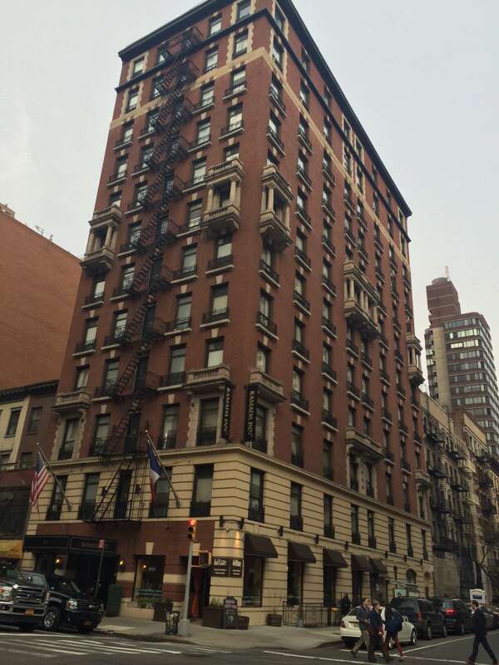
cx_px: 250
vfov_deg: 60.0
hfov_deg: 46.8
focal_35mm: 30
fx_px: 577
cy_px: 332
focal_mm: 4.12
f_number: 2.2
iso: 32
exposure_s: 1/370
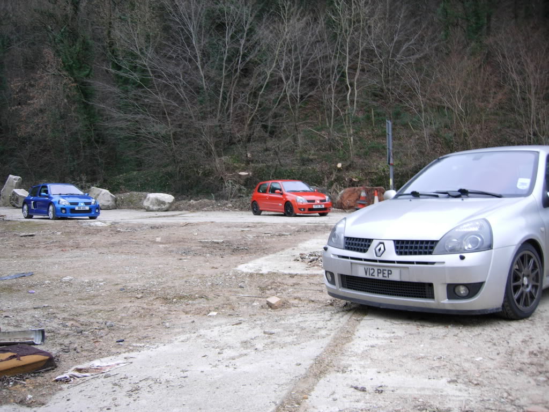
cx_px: 274
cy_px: 206
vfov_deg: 39.7
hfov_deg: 51.4
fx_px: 571
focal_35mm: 36
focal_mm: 7.5
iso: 50
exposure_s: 1/5.9
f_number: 2.7
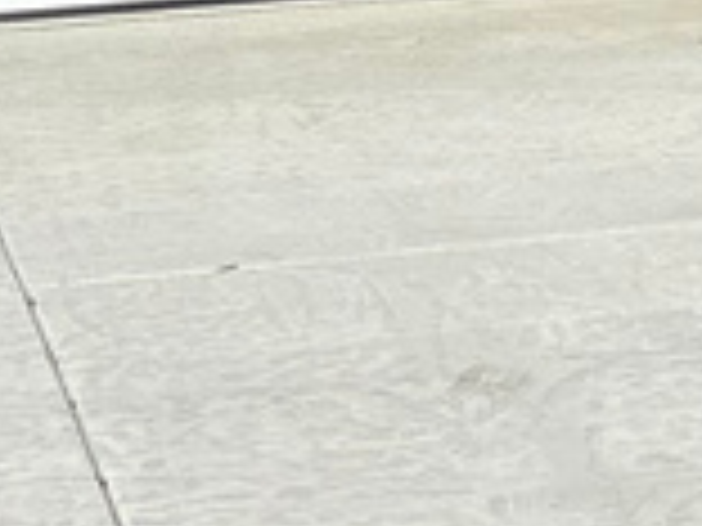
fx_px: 3468
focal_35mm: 171
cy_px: -616
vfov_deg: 8.2
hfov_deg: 11.5
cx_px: 585
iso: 50
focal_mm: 5.96
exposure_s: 1/8850
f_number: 1.6
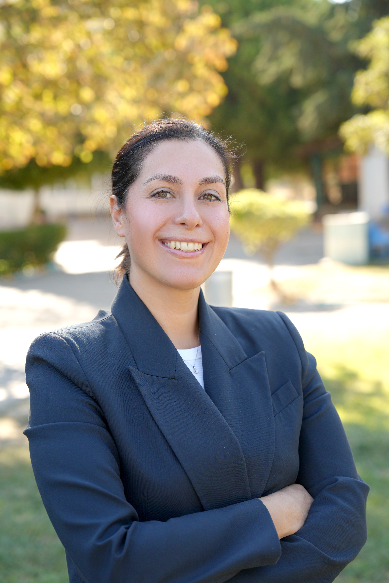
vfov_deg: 28.8
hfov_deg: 19.5
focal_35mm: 70
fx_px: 1134
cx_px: 194
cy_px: 292
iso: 100
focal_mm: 70
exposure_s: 1/125
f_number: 4
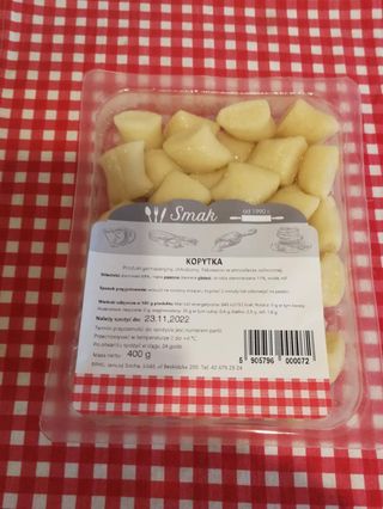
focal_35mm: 27
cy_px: 254
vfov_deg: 65.3
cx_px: 192
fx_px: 398
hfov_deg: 51.4
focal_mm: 3.95
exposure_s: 1/33.3
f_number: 2.2
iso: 160
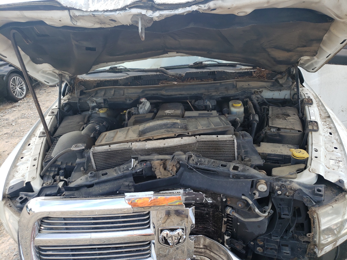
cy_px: 130
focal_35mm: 26
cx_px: 174
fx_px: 261
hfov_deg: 67.3
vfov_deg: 53.1
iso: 50
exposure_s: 1/588
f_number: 1.5
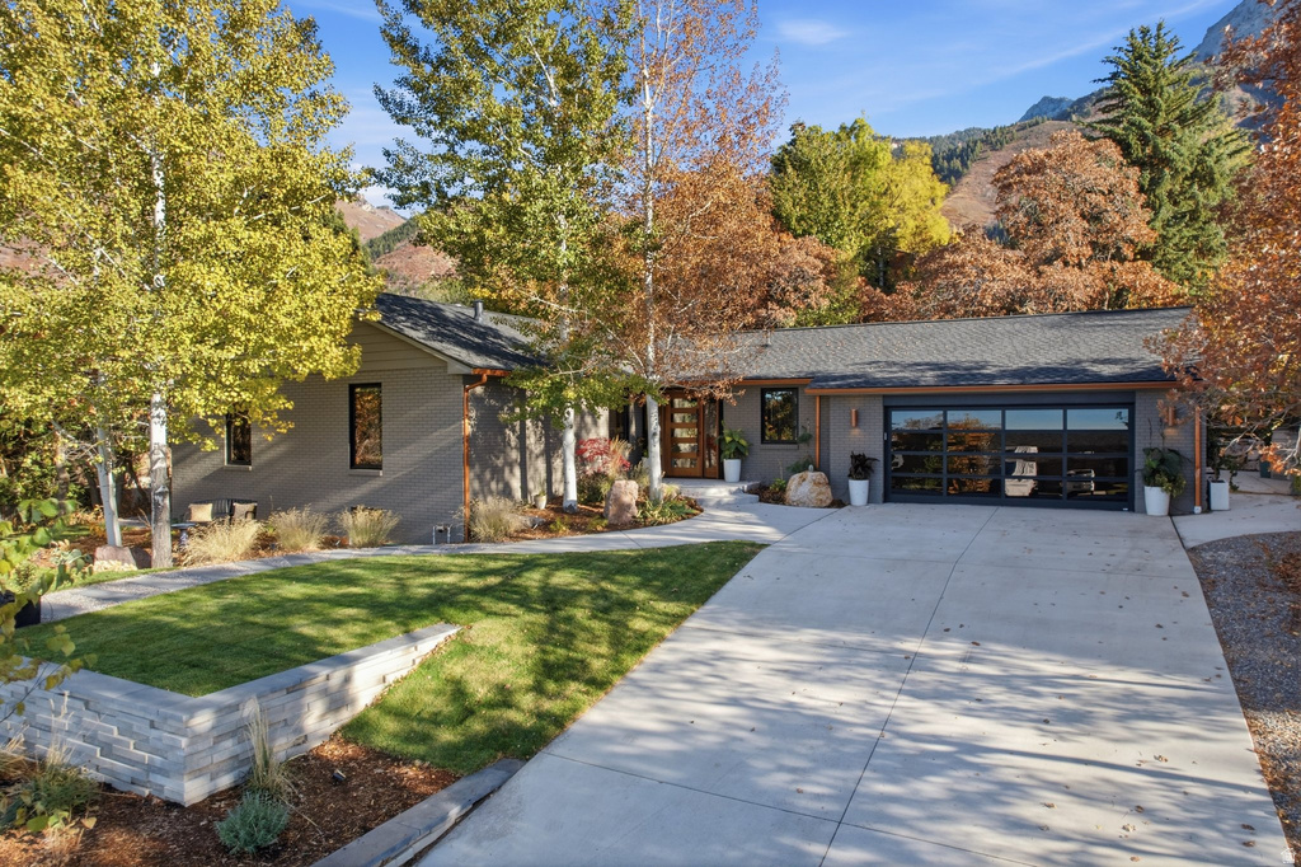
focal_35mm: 22
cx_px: 650
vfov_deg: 57.2
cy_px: 434
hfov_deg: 78.6
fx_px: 795
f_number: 2.8
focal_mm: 8.4
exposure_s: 1/1250
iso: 140
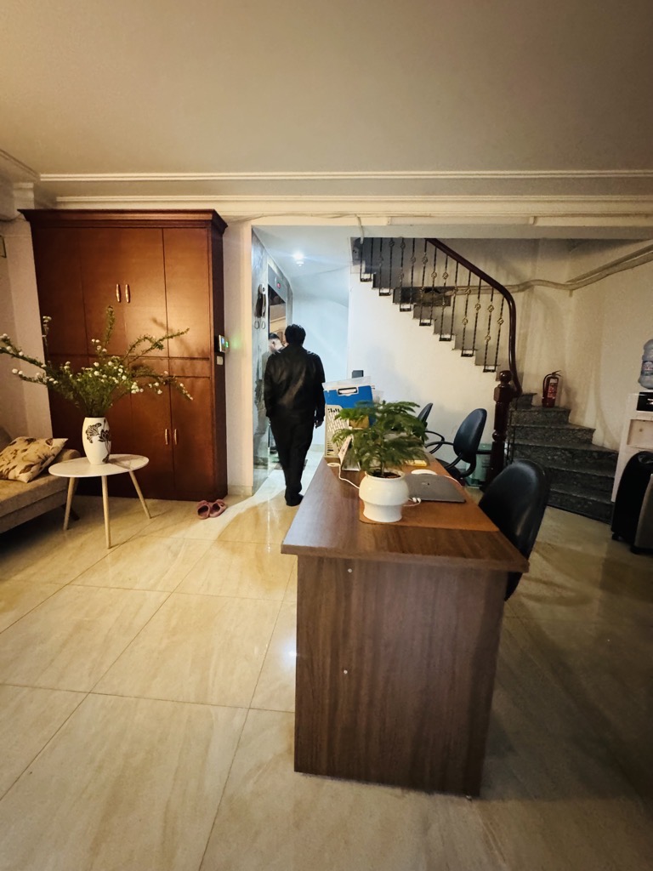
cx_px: 326
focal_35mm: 14
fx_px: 352
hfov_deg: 85.7
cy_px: 436
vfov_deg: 102.1
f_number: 2.2
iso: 1250
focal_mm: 2.22
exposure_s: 1/33
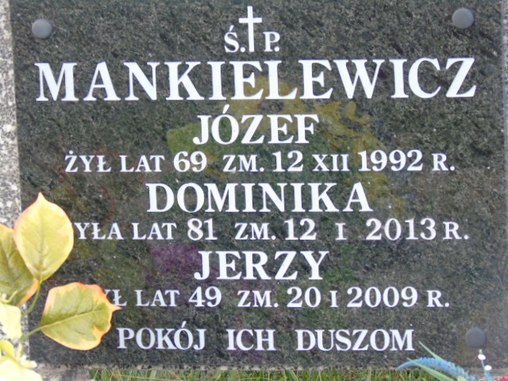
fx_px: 2730
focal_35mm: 186
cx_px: 254
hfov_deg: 10.6
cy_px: 190
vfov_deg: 8.0
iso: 400
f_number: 5
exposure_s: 1/80
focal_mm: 33
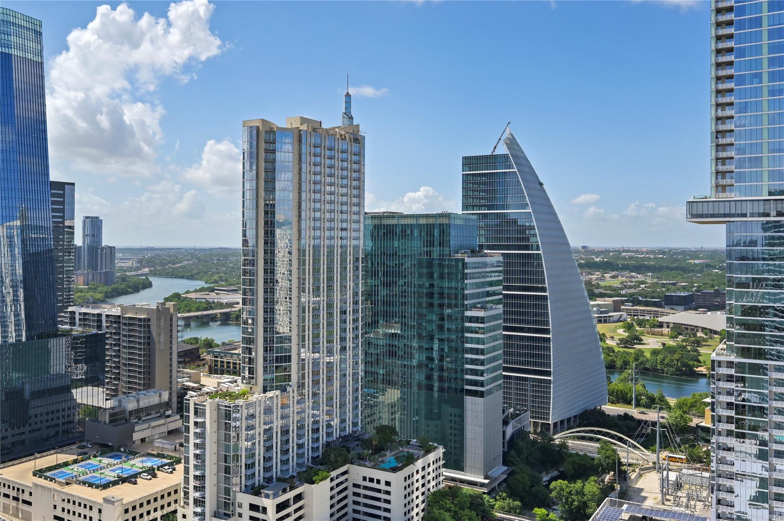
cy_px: 260
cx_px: 392
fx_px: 653
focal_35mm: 30
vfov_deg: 43.5
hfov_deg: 62.0
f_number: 8
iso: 800
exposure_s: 1/5000
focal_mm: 30
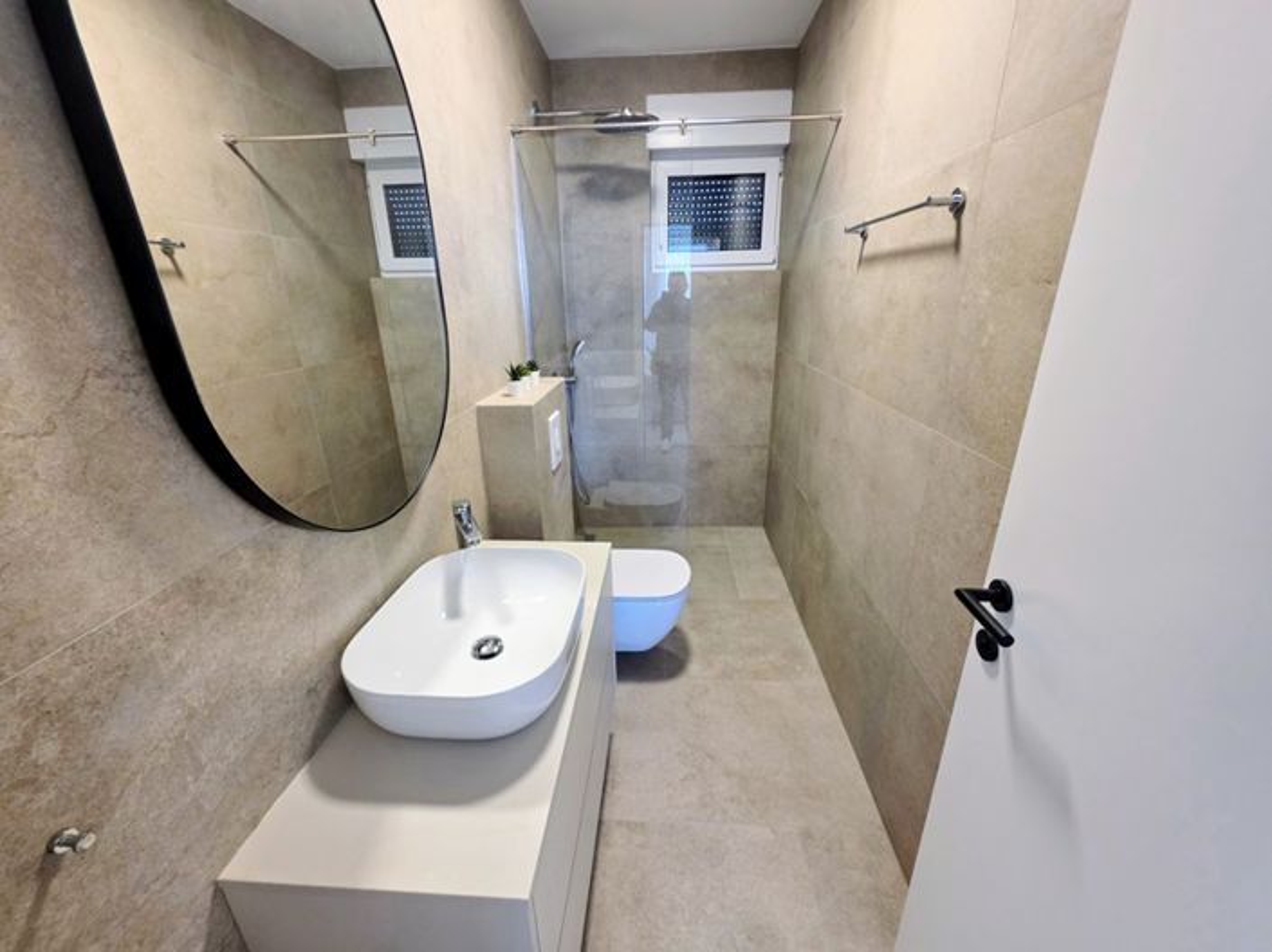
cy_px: 476
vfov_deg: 89.9
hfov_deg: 106.2
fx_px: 477
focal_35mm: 13
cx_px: 636
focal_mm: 2.2
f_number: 1.9
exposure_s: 1/50
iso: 200
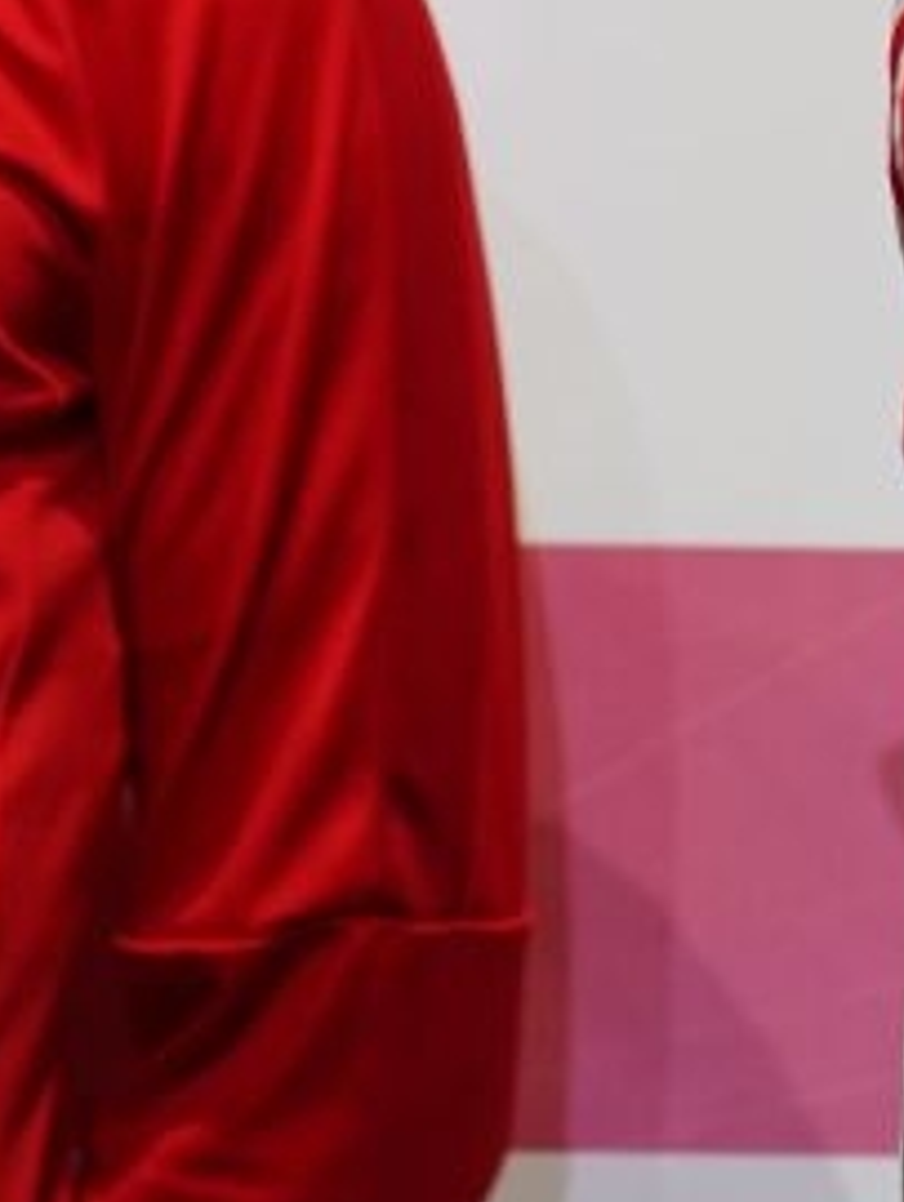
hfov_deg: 1.7
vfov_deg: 2.3
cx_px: 1661
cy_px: -1113
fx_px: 29690
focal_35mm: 854
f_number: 3.5
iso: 800
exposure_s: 1/250
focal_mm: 200
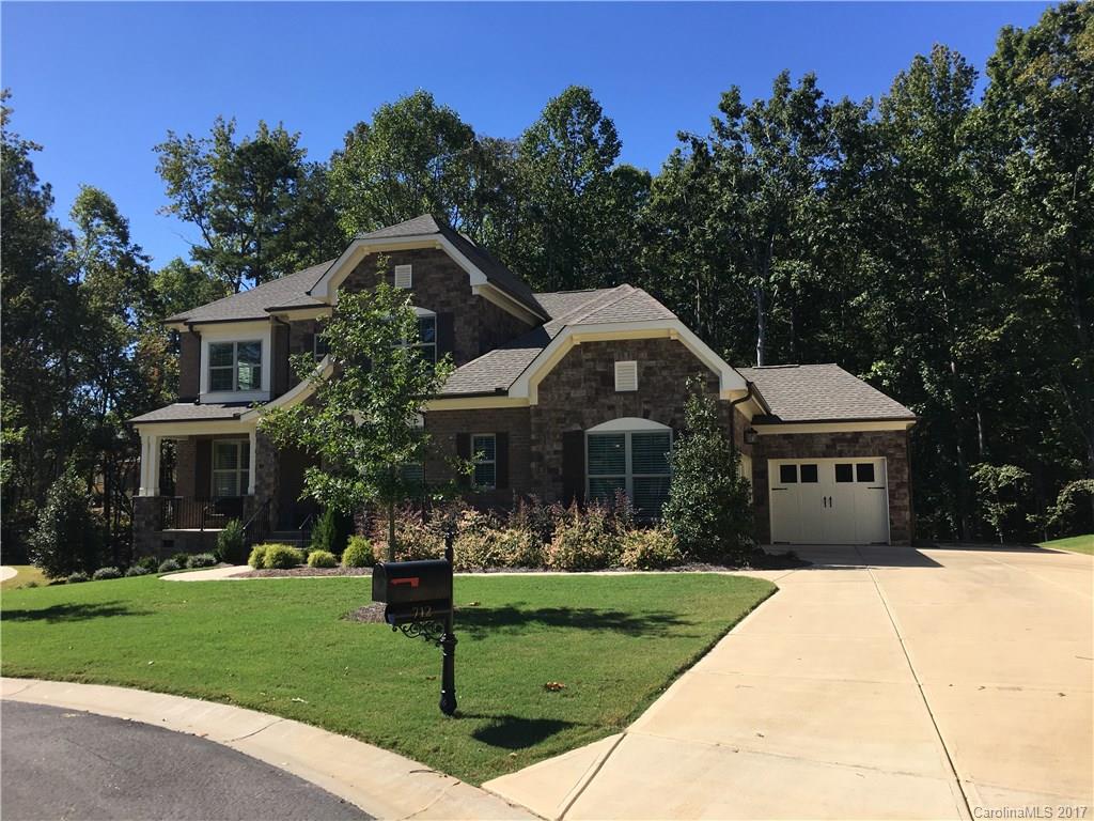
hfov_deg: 61.7
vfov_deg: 48.2
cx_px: 547
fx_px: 917
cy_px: 410
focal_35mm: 29
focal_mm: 4.15
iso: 25
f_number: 2.2
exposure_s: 1/1425
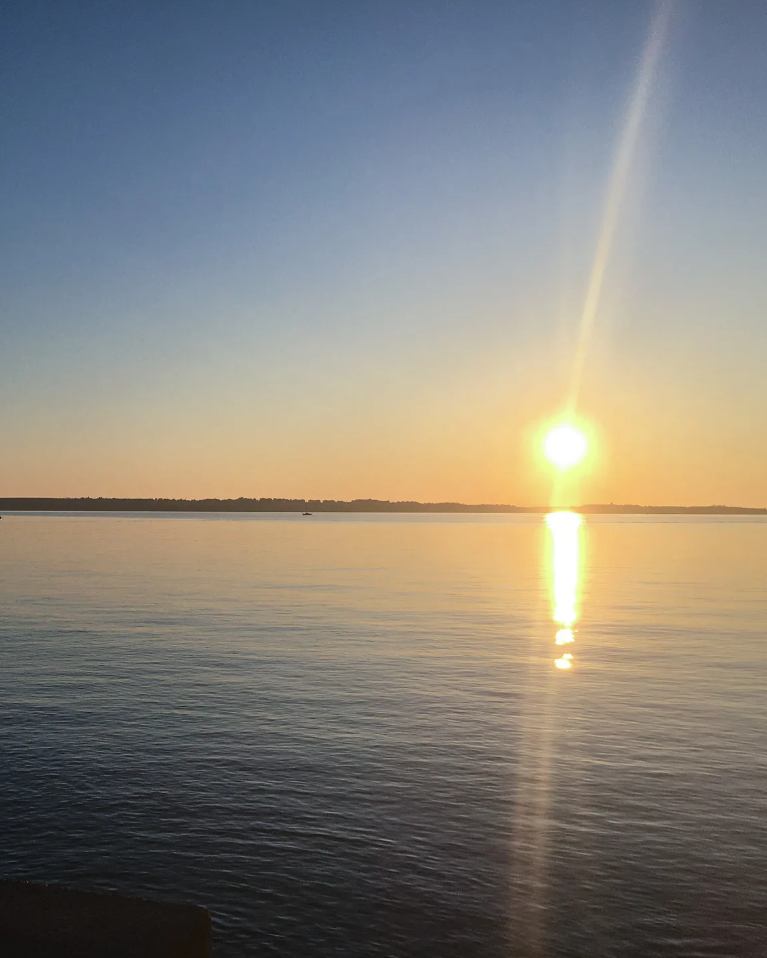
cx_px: 245
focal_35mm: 38
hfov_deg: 38.6
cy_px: 480
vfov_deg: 47.9
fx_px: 1078
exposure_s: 1/3200
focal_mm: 4.15
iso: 25
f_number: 2.2
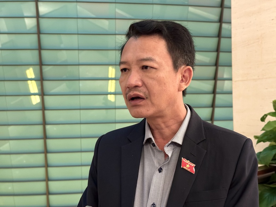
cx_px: 138
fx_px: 383
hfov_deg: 39.7
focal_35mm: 48
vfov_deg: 30.3
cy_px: 104
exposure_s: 1/33
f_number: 1.78
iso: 500
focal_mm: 6.76
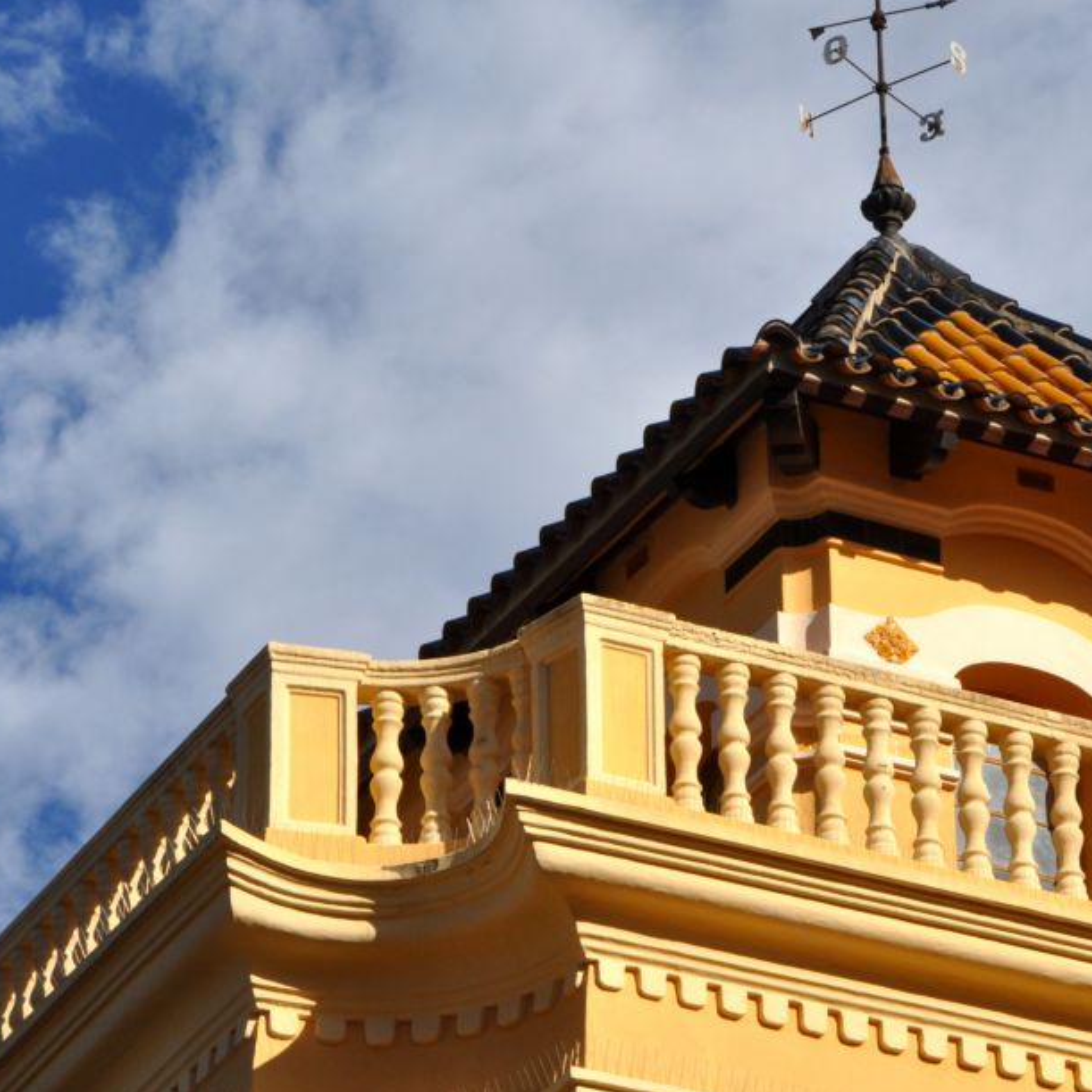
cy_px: 491
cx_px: 838
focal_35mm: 192
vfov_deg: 9.1
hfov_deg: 9.1
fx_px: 6853
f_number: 13
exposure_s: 1/640
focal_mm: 90
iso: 500
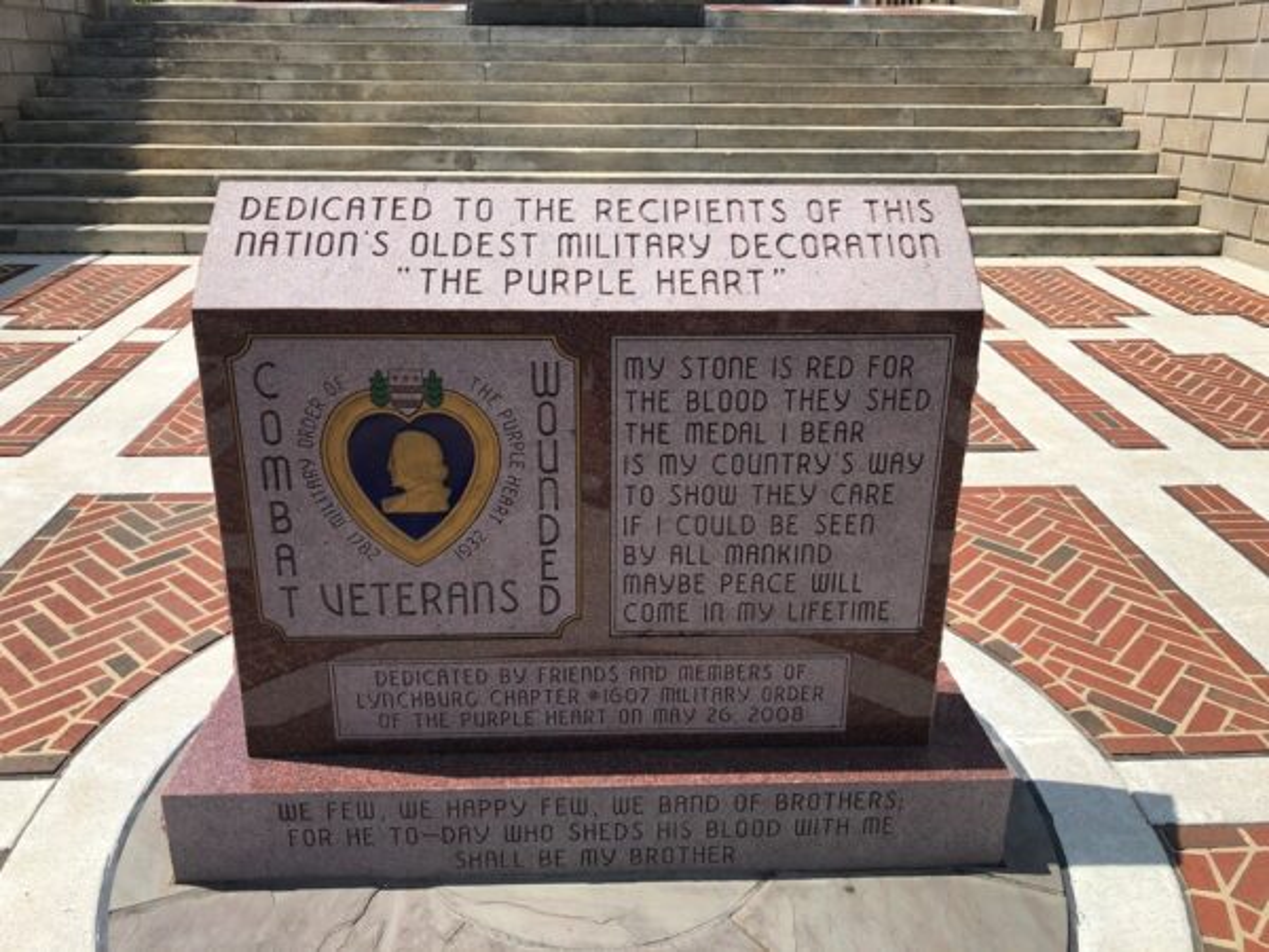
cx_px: 634
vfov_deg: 49.7
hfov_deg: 63.4
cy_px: 476
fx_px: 1026
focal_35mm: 28
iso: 20
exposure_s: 1/2088
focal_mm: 3.99
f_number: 1.8
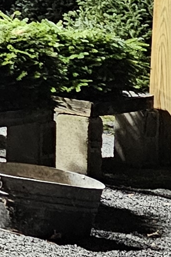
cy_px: -154
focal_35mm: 187
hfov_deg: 5.6
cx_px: -667
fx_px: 1333
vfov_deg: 10.5
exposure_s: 1/40
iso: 640
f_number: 1.7
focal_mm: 6.3
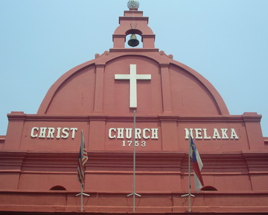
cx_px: 126
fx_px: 357
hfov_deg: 41.1
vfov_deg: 33.4
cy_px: 119
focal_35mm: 45
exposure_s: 1/200
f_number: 6.9
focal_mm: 5.7
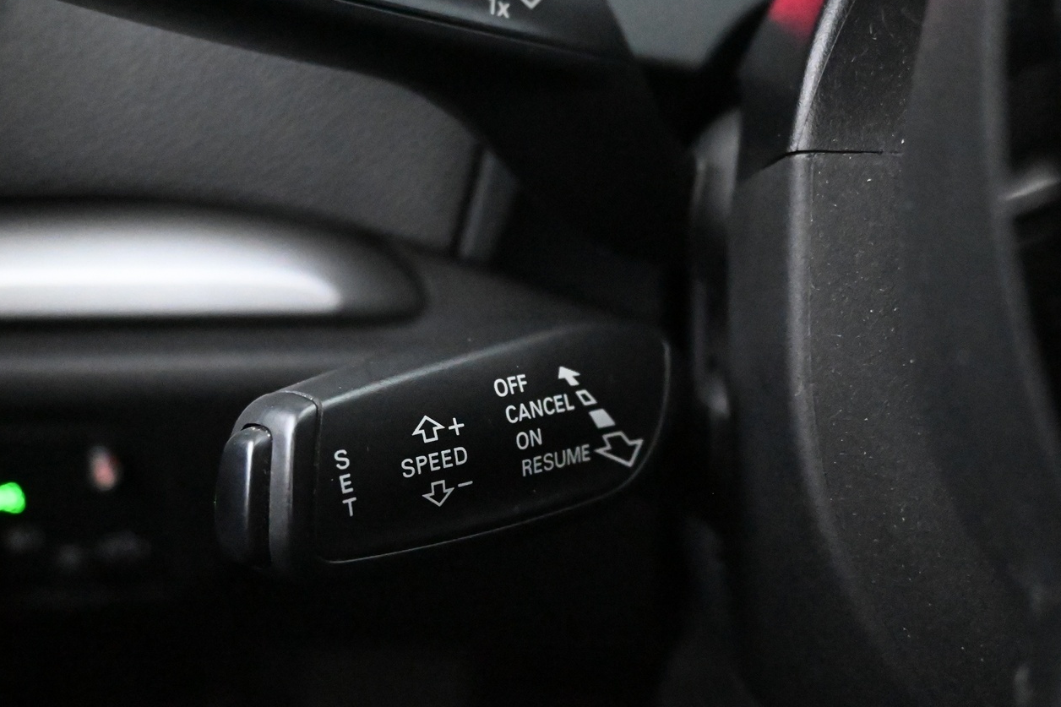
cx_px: 474
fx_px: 1198
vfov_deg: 32.8
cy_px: 420
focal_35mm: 41
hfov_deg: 47.7
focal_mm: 21
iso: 18000
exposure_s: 1/30
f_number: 4
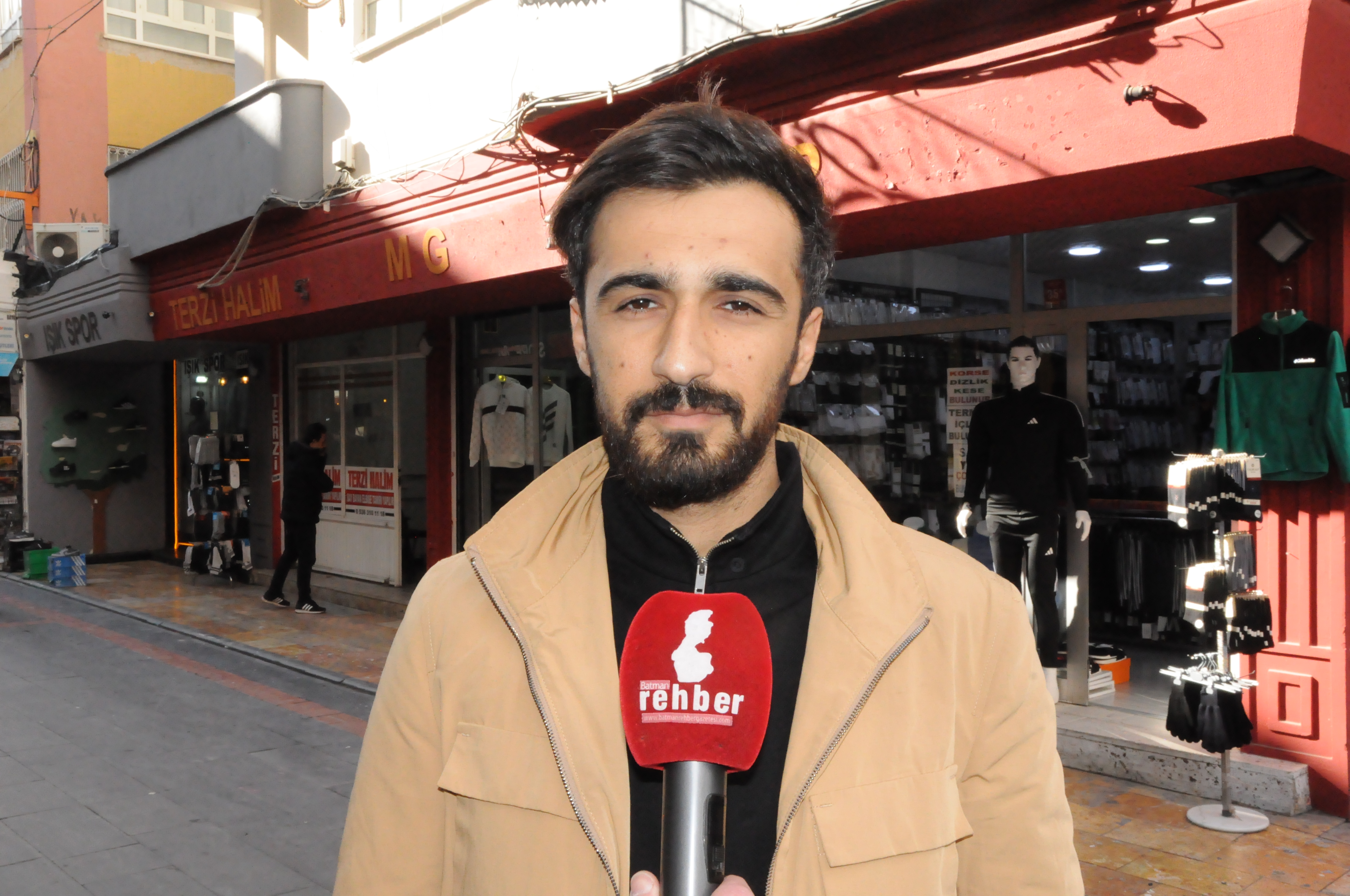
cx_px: 675
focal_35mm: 36
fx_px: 1348
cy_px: 448
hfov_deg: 53.2
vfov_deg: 36.8
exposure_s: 1/200
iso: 3200
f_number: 22
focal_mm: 24
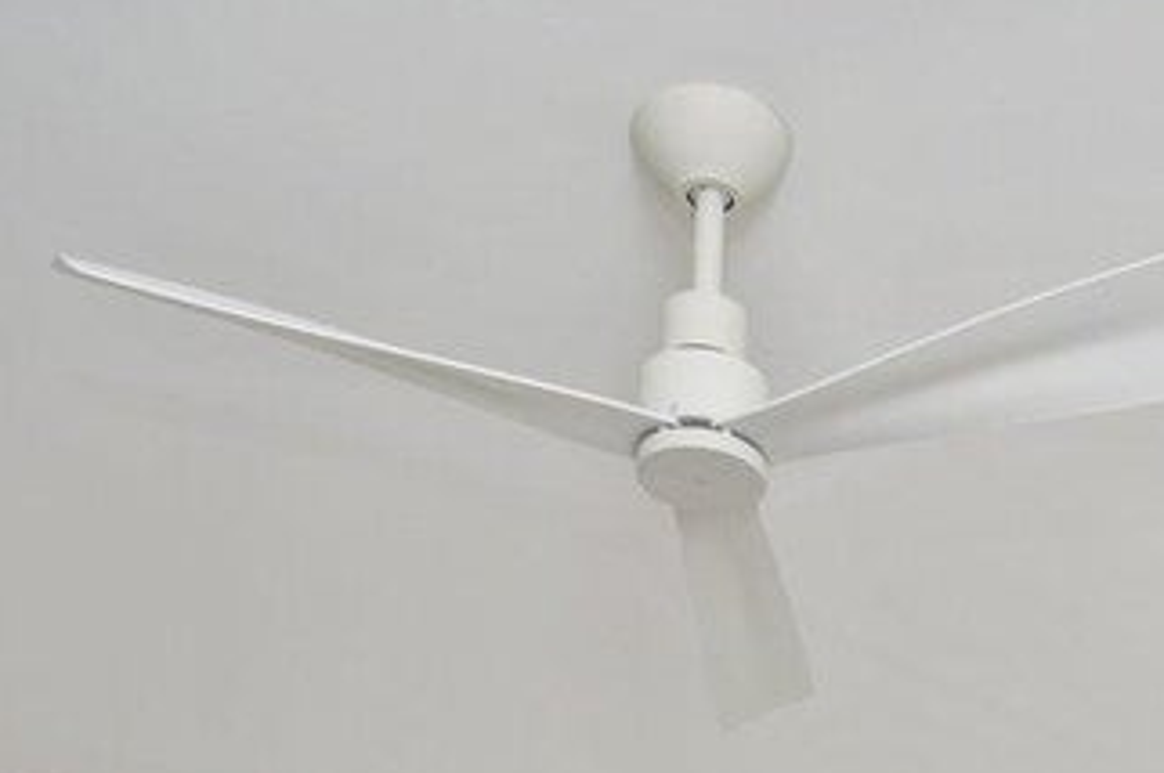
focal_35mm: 67
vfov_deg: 15.0
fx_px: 2164
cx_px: 1070
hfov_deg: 28.8
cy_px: 1694
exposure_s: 1/40
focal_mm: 14
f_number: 9
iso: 200
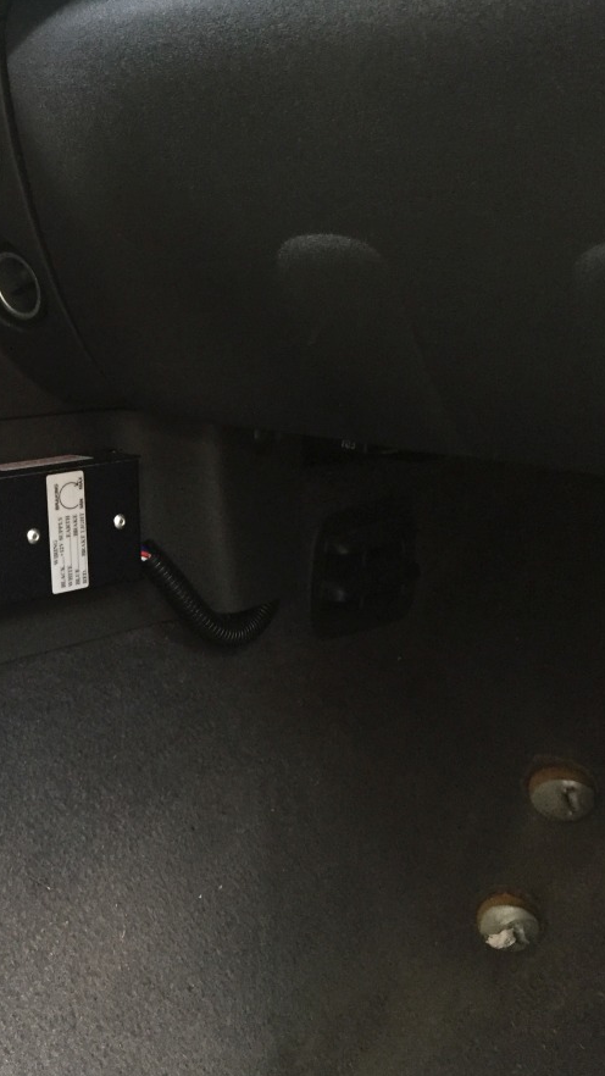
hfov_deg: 26.2
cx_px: -2
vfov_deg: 47.4
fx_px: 1227
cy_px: 544
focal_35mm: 43
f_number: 2.2
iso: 200
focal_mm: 4.15
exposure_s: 1/33
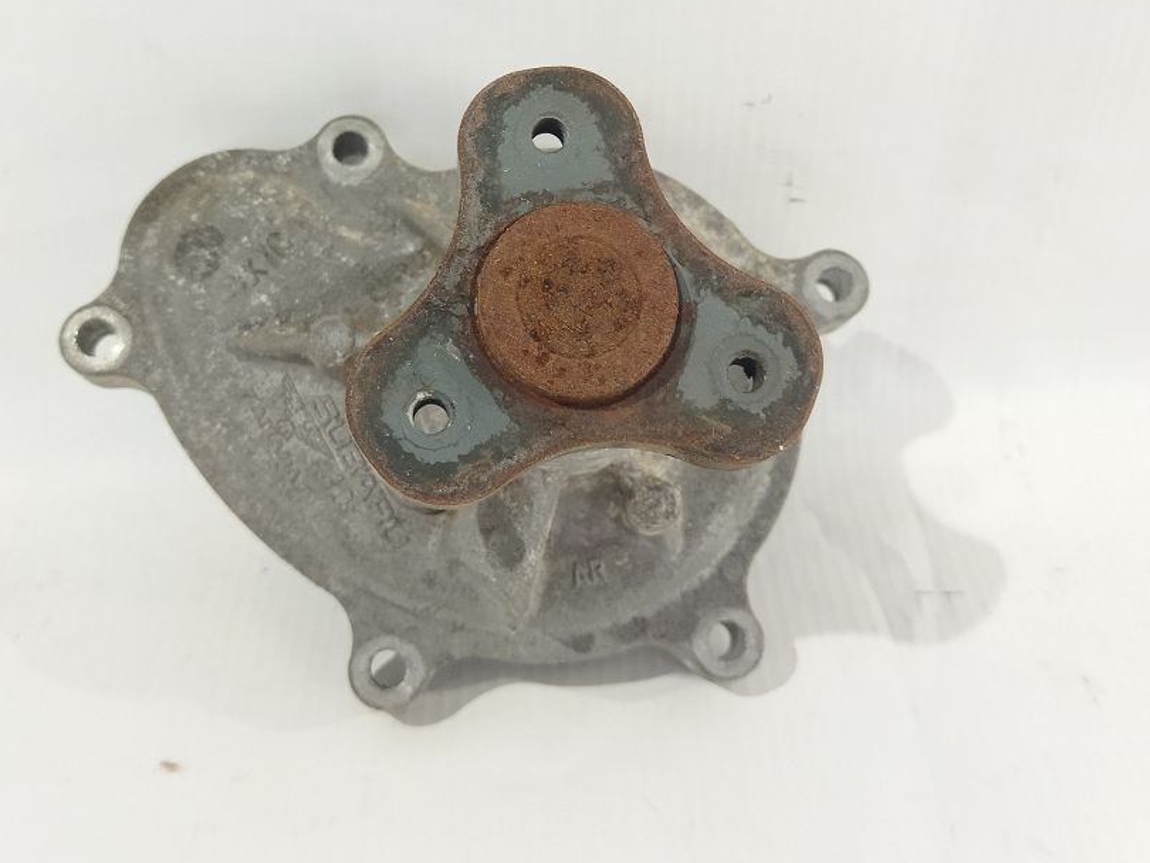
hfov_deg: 46.7
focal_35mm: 40
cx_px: 525
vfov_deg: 35.8
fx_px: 1329
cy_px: 328
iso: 303
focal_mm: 4.71
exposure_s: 1/50
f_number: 1.79
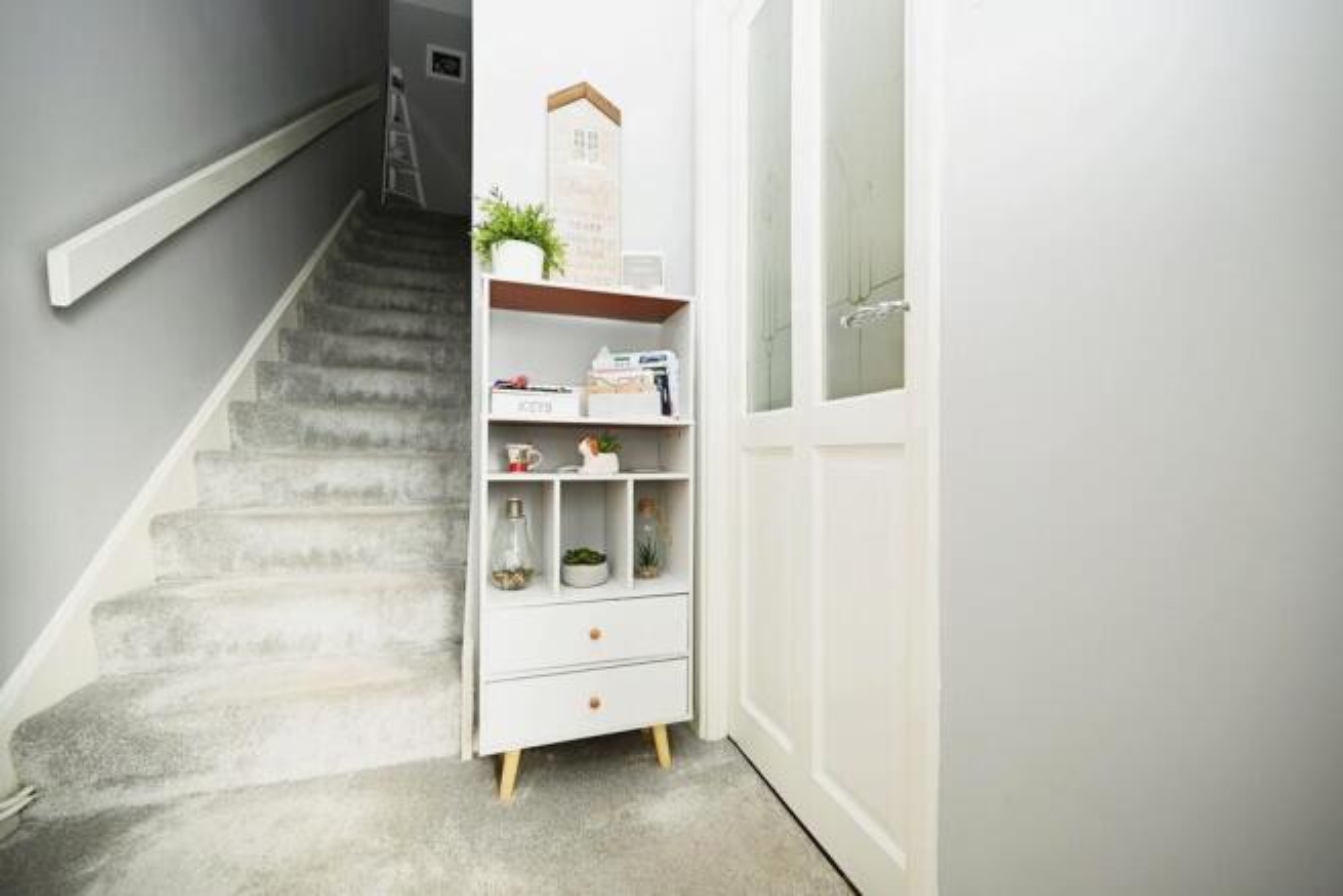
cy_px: 448
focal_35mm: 14
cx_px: 672
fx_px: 522
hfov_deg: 104.2
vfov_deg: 81.2
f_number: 4.5
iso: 100
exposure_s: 1/60
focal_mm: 14
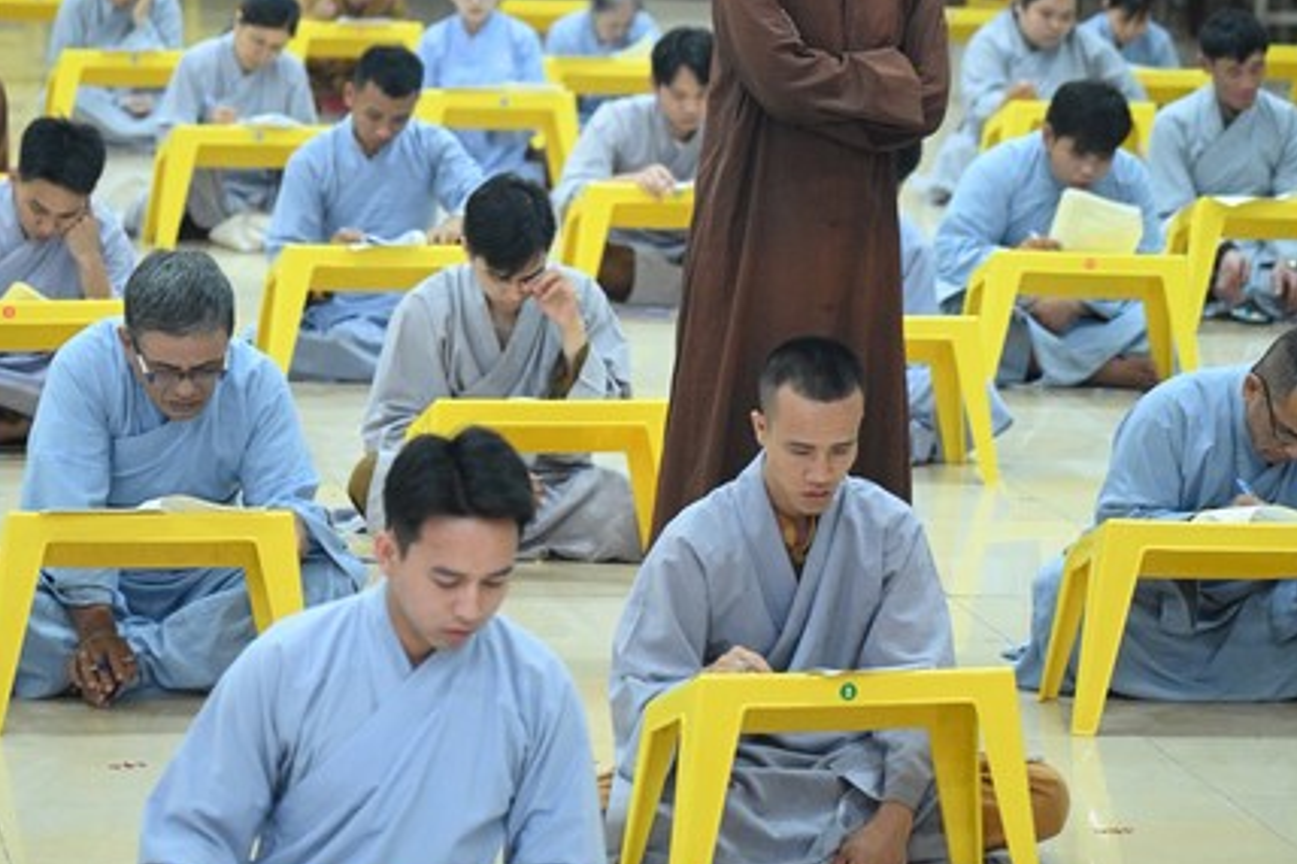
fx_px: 6014
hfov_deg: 12.3
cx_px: 645
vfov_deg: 8.2
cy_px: 146
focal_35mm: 167
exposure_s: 1/200
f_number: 4
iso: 10000
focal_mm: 110
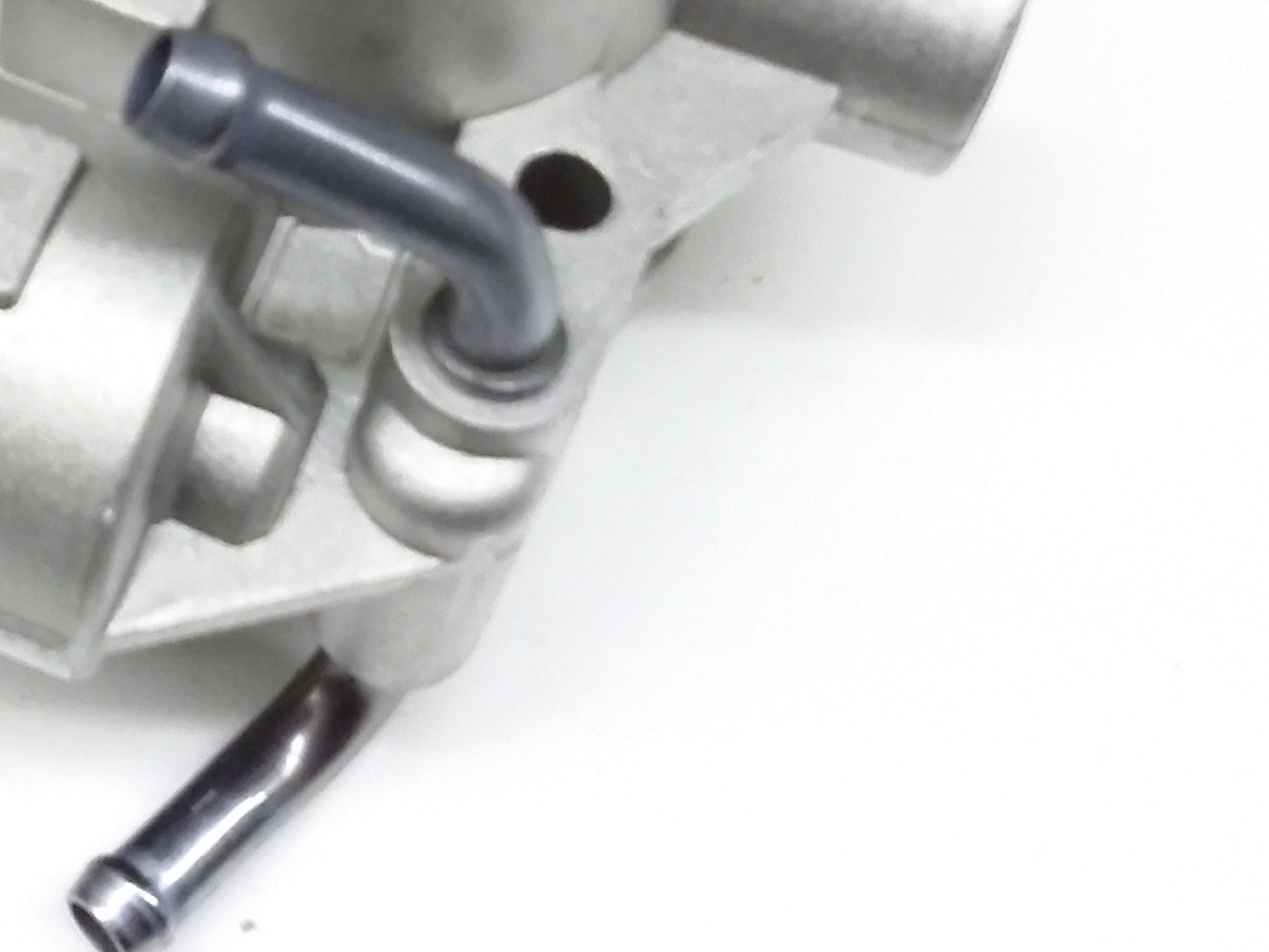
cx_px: 60
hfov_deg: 26.6
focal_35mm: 70
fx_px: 2566
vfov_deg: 20.4
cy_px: 13
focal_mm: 3.4
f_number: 2.4
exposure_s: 1/15
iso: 250
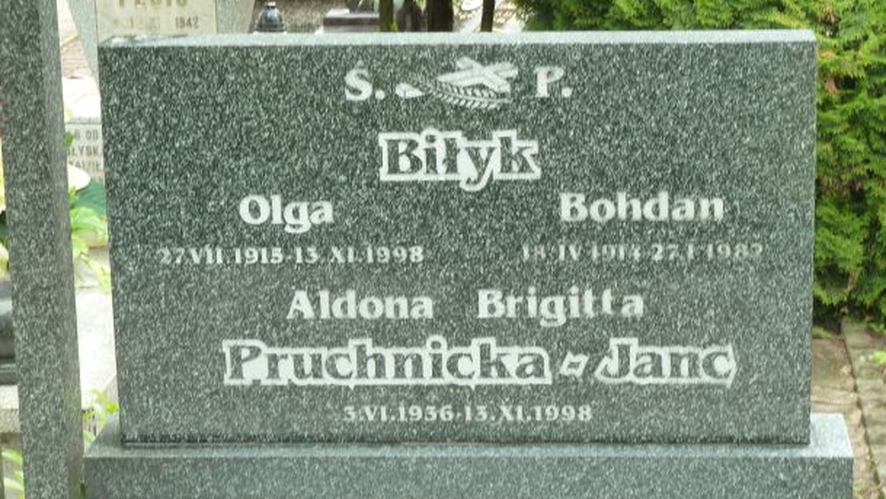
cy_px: 281
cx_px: 451
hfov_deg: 22.4
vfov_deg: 12.8
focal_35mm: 95
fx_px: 2233
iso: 160
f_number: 4.2
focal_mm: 13.7
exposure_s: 1/40
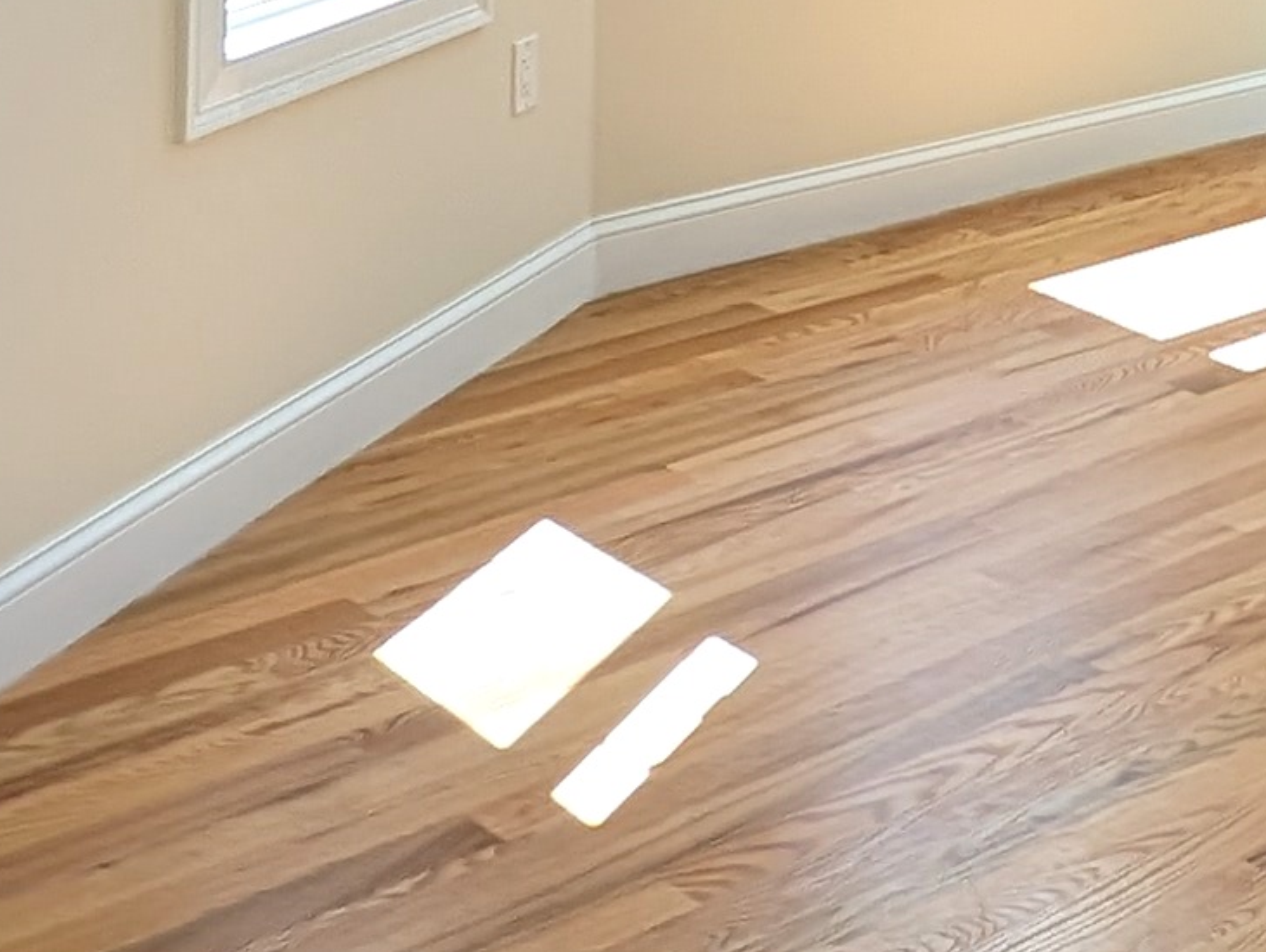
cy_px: -492
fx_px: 2453
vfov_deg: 19.2
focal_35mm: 67
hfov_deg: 25.9
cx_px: 1512
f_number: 1.95
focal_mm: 2.23
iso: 86
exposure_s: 1/120
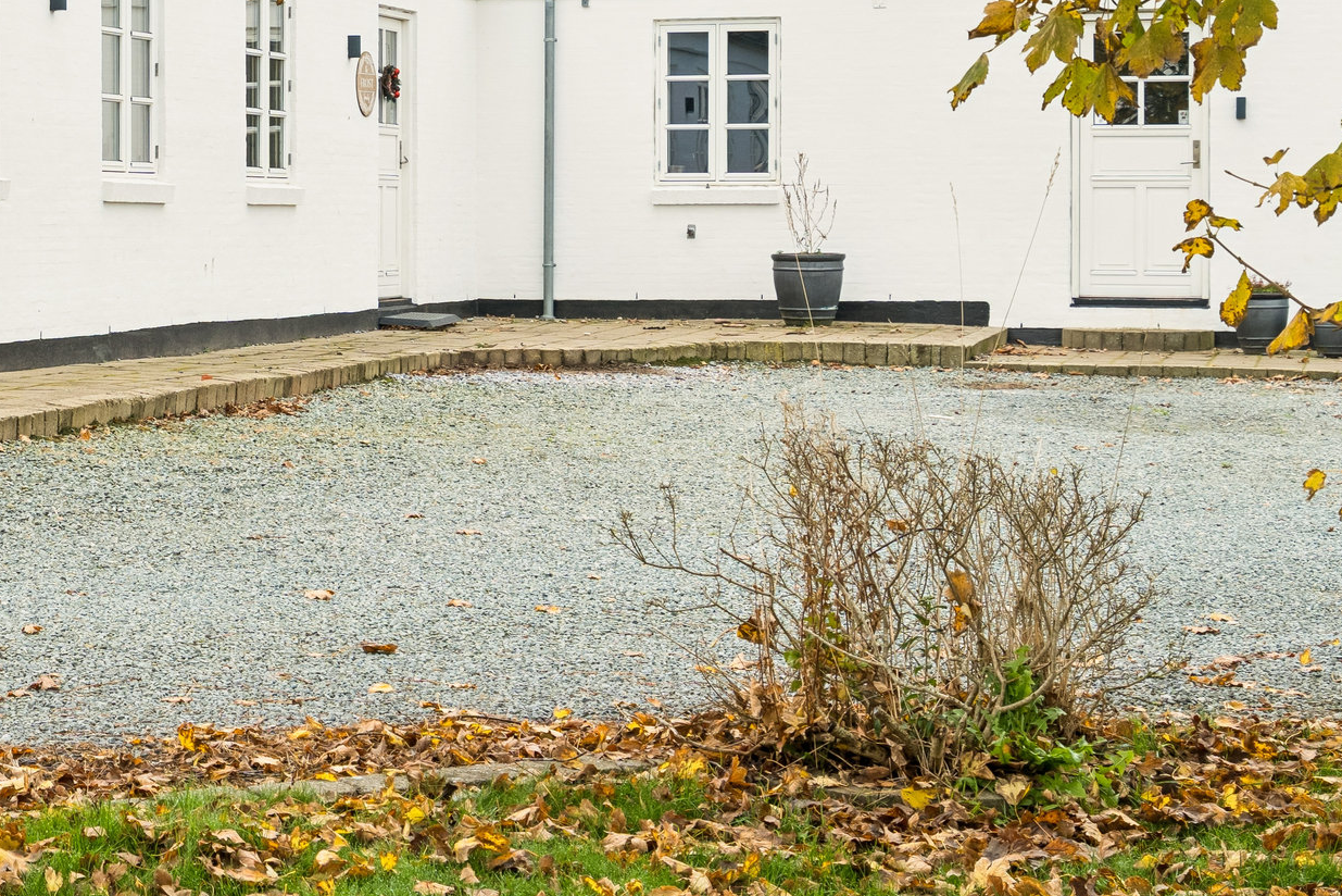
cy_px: 234
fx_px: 3169
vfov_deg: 16.0
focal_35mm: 85
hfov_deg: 23.4
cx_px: 206
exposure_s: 1/160
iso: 400
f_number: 6.3
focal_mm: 35
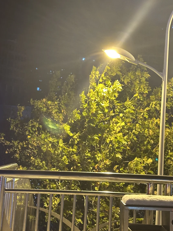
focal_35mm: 61
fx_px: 406
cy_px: 90
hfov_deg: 24.0
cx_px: 85
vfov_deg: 31.6
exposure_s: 1/33
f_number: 1.78
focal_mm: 6.86
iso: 250
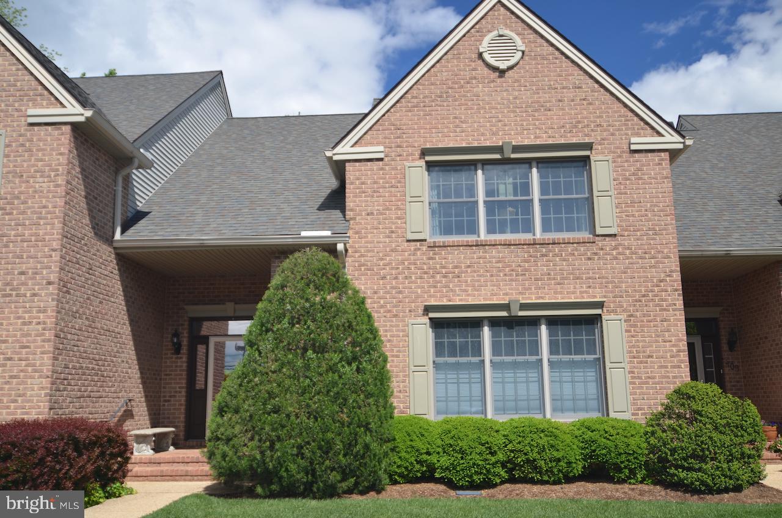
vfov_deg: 39.8
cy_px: 259
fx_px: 715
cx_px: 391
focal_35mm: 33
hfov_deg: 57.3
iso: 100
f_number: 4
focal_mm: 22
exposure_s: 1/250
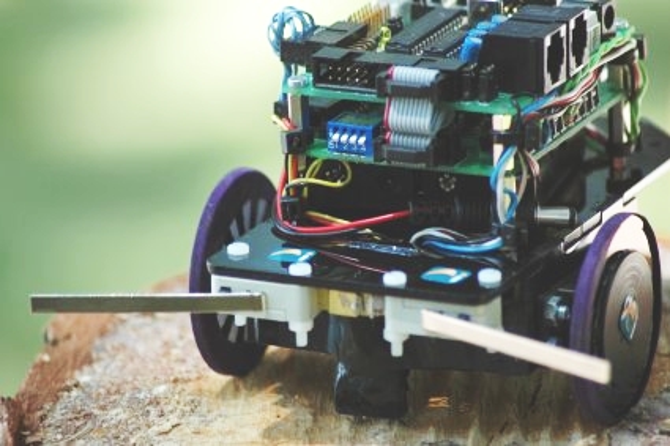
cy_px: 223
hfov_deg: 6.9
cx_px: 335
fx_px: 5581
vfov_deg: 4.6
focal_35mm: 300
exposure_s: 1/100
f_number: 5
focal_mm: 200
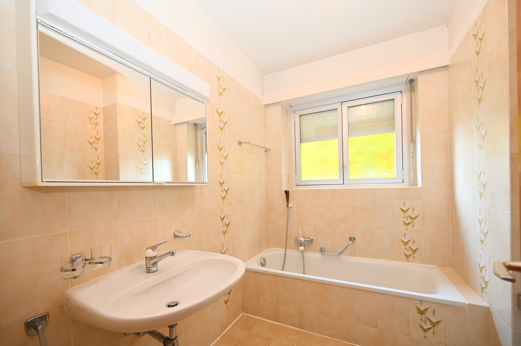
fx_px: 202
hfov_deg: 104.3
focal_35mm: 14
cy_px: 173
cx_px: 260
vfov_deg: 81.1
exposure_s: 1/60
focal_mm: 14
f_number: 4
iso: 280
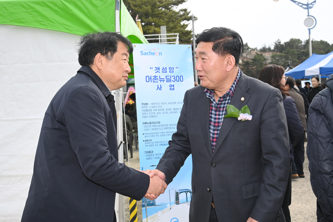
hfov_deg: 50.7
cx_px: 166
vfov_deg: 35.1
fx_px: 351
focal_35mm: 38
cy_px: 111
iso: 400
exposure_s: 1/500
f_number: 8
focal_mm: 38
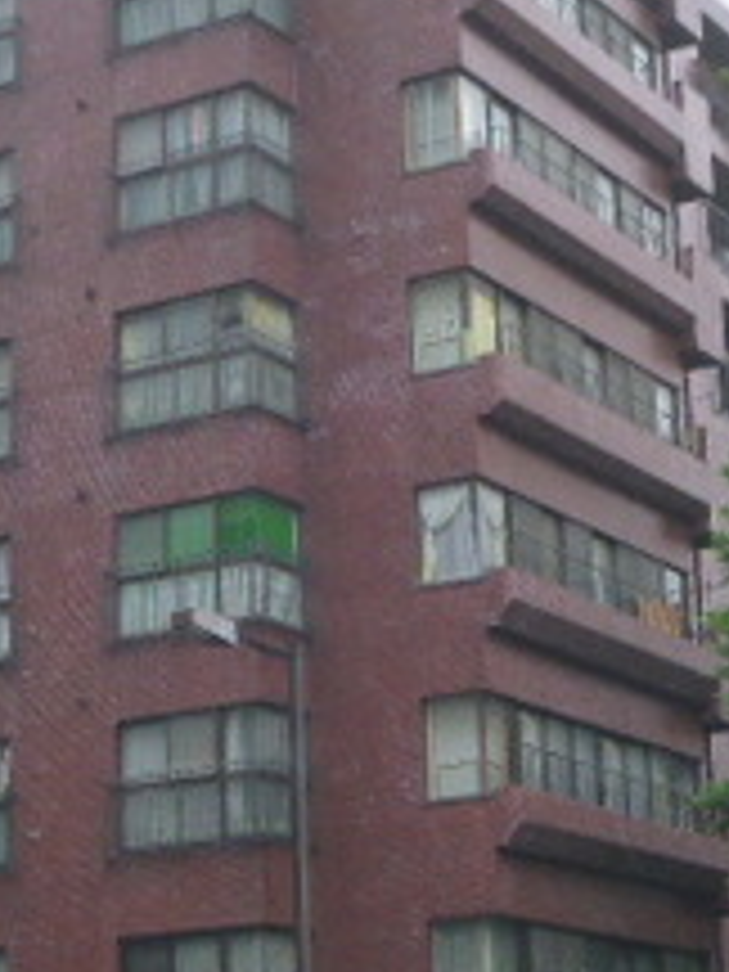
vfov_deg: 19.6
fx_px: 2808
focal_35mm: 100
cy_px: 482
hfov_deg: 14.8
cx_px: 364
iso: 160
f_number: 4.4
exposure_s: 1/100
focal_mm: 6.4
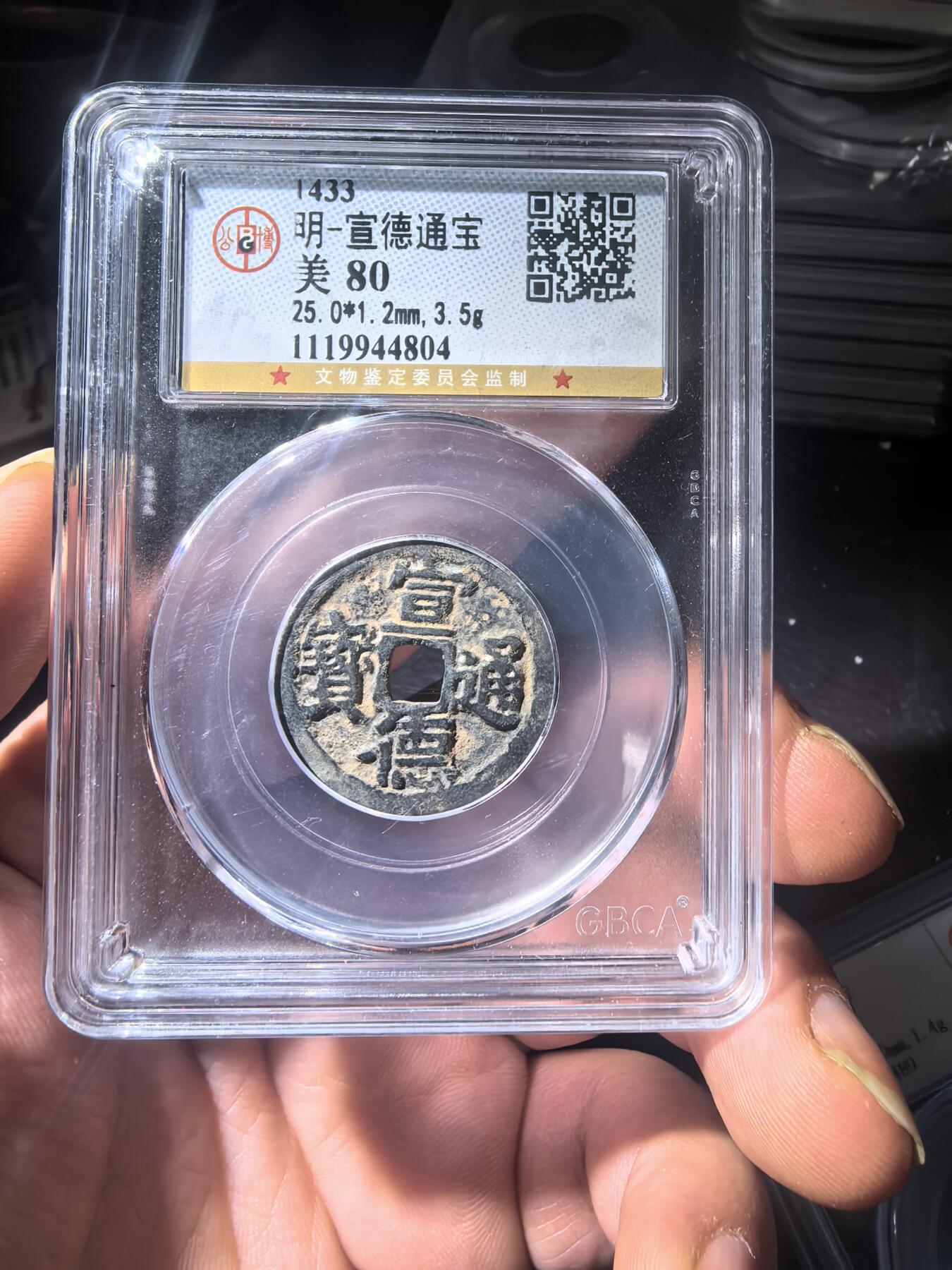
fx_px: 990
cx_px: 476
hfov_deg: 51.4
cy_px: 635
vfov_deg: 65.3
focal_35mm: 27
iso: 125
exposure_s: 1/200
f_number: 2.2
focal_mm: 1.95
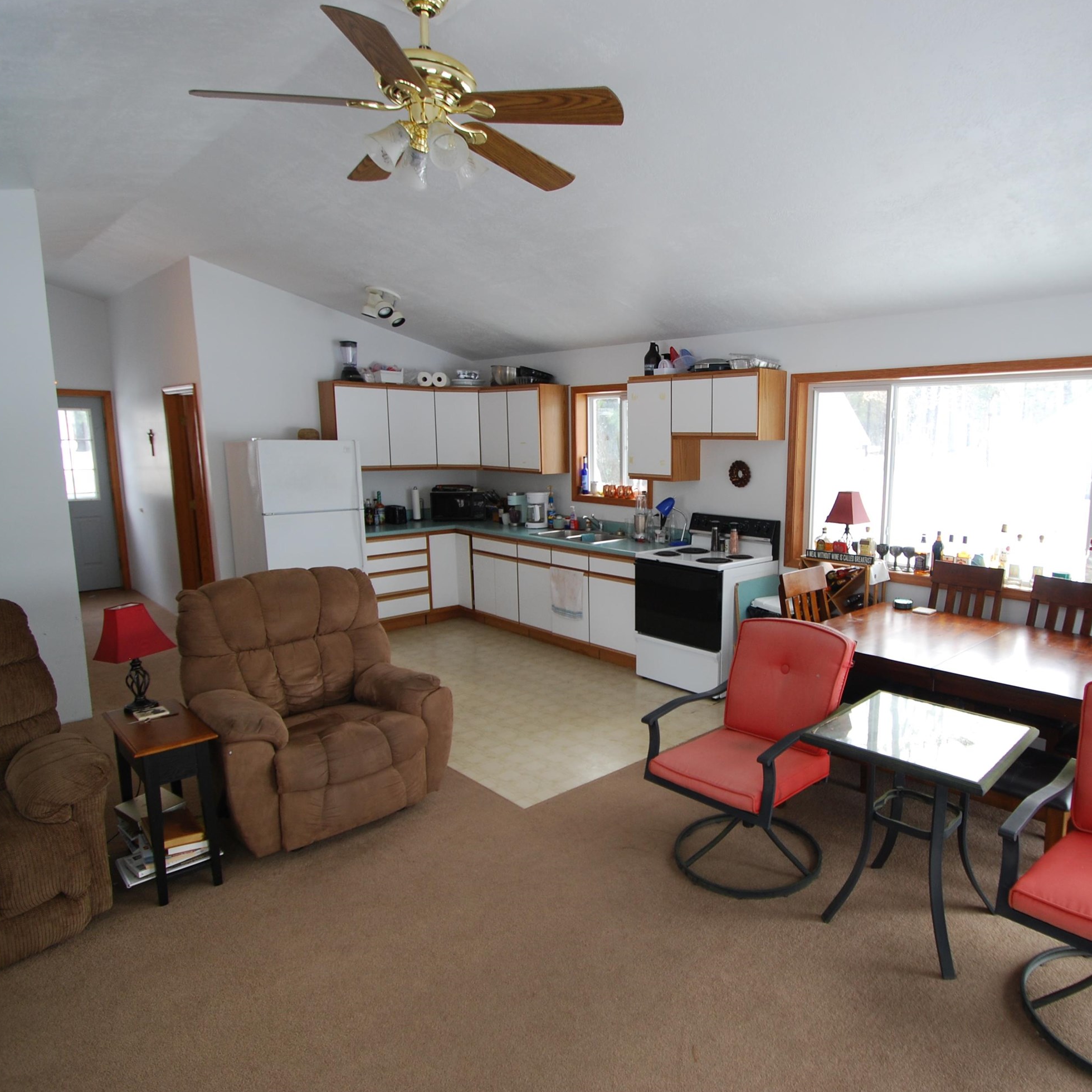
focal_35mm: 20
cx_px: 689
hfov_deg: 73.4
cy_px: 568
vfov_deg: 74.8
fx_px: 714
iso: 200
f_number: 4
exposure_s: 1/60
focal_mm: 10
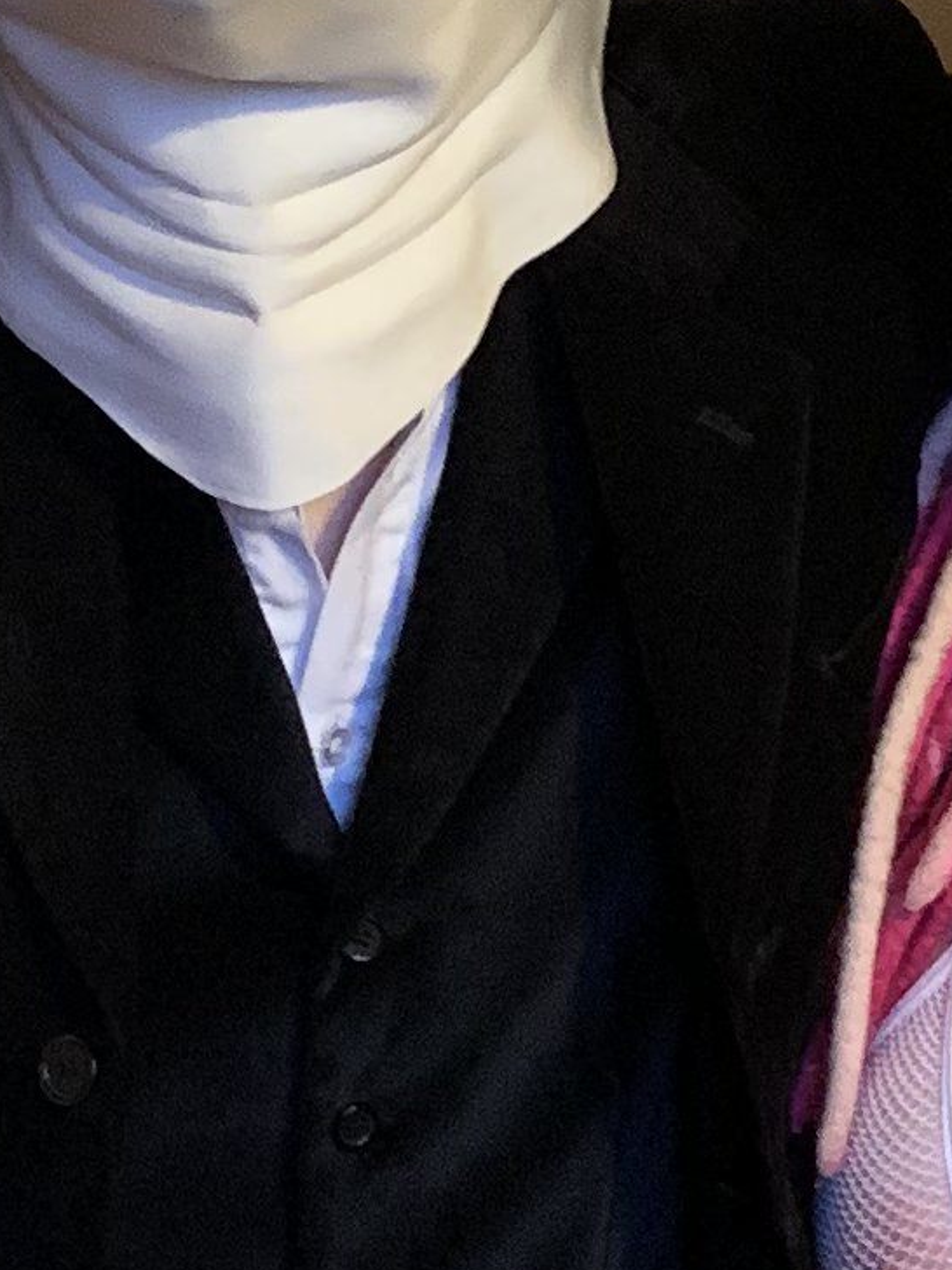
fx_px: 5280
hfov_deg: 10.3
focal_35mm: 144
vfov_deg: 13.7
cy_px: 959
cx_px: 607
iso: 500
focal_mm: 4.25
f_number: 1.8
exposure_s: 1/25
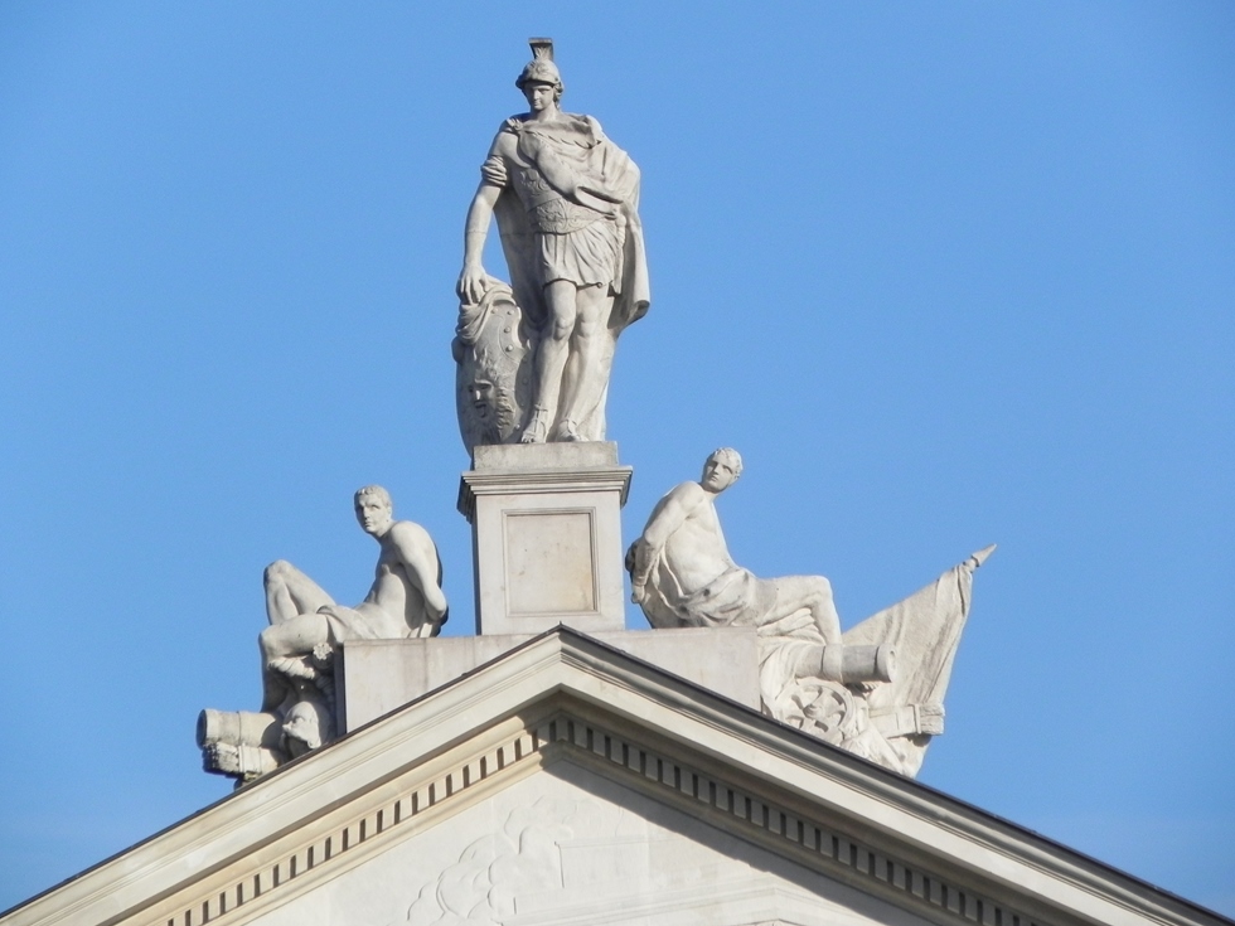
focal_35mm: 444
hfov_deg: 4.5
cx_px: 618
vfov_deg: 3.3
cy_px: 481
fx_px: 15841
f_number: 7.1
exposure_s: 1/566
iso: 160
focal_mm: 75.7
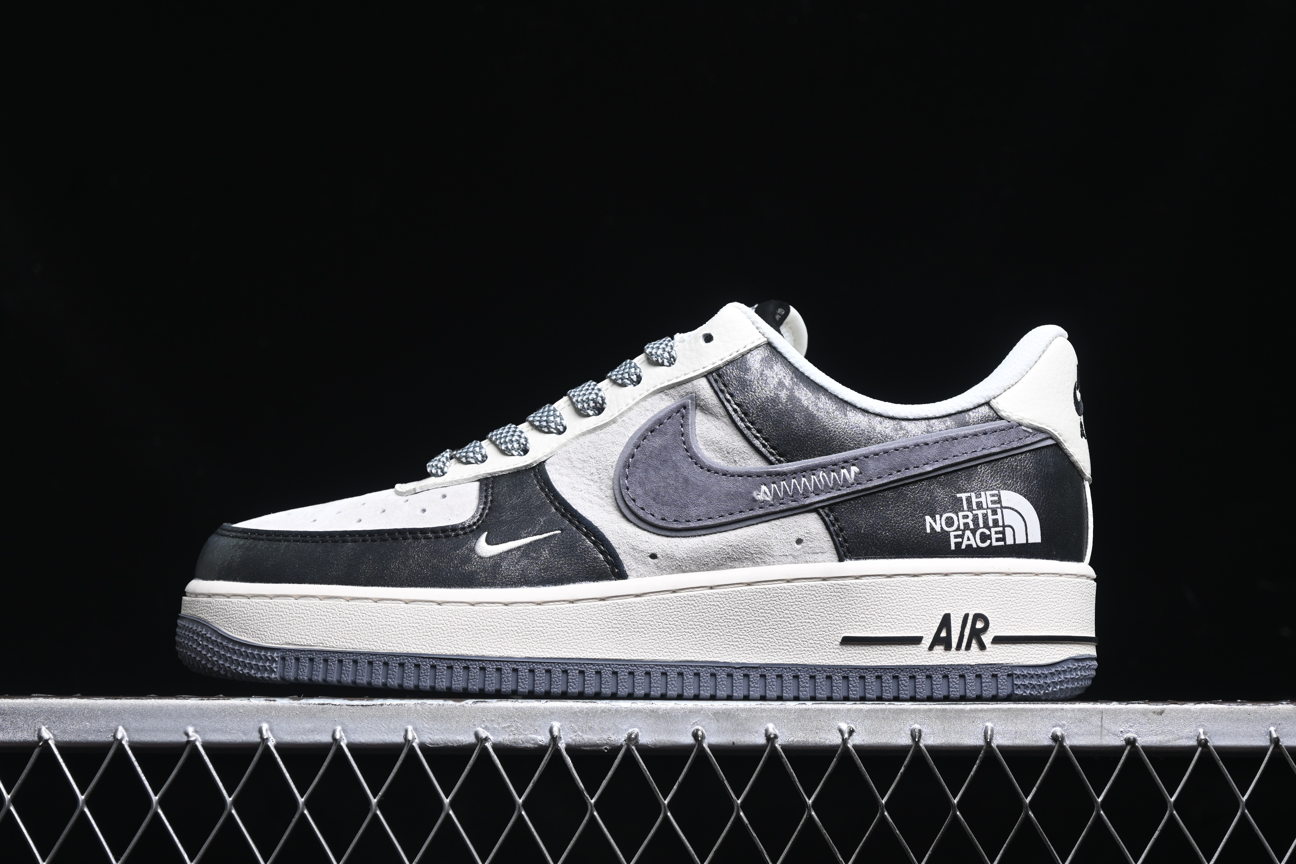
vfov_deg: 18.2
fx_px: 2700
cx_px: 648
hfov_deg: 27.0
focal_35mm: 75
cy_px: 432
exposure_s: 1/60
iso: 160
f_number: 6.3
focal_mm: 50
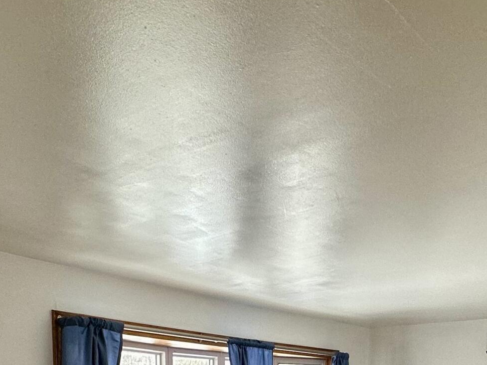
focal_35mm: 43
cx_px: 241
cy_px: 482
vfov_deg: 27.6
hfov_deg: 43.8
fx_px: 605
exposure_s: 1/120
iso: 125
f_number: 2.2
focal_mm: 2.22
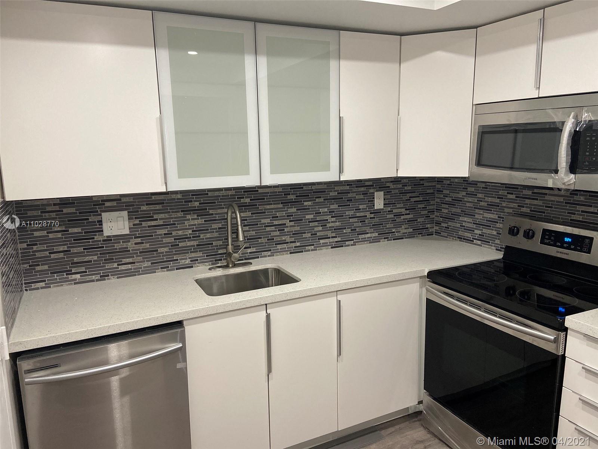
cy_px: 224
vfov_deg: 53.1
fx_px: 449
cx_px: 299
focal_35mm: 26
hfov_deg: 67.3
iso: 200
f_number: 1.8
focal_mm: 4.25
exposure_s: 1/60
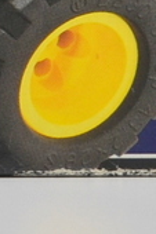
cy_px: -320
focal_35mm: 367
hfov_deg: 3.6
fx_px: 2390
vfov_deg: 5.4
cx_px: -319
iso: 125
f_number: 5
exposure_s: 1/15
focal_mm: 26
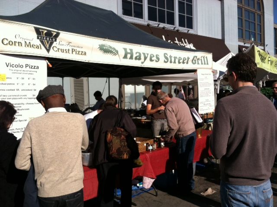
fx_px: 280
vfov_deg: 40.6
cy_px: 104
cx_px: 138
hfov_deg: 52.7
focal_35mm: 35
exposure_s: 1/1875
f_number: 2.8
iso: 80
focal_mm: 3.85
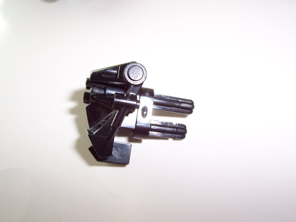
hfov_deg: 50.1
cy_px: 111
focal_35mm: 37
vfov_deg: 38.7
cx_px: 148
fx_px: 316
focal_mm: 5.6
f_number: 2.8
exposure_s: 1/60
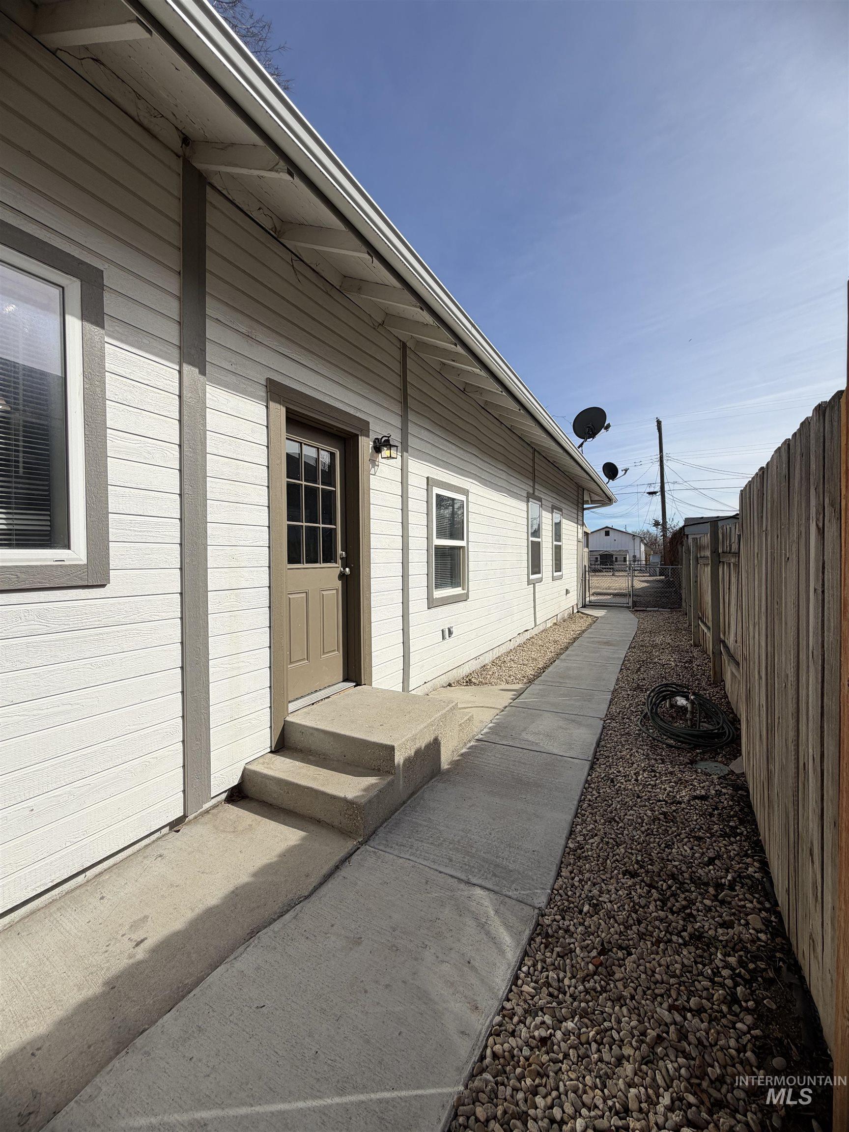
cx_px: 424
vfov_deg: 102.1
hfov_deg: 85.7
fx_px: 458
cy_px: 566
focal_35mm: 14
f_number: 2.2
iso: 20
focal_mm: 2.22
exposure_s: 1/1105
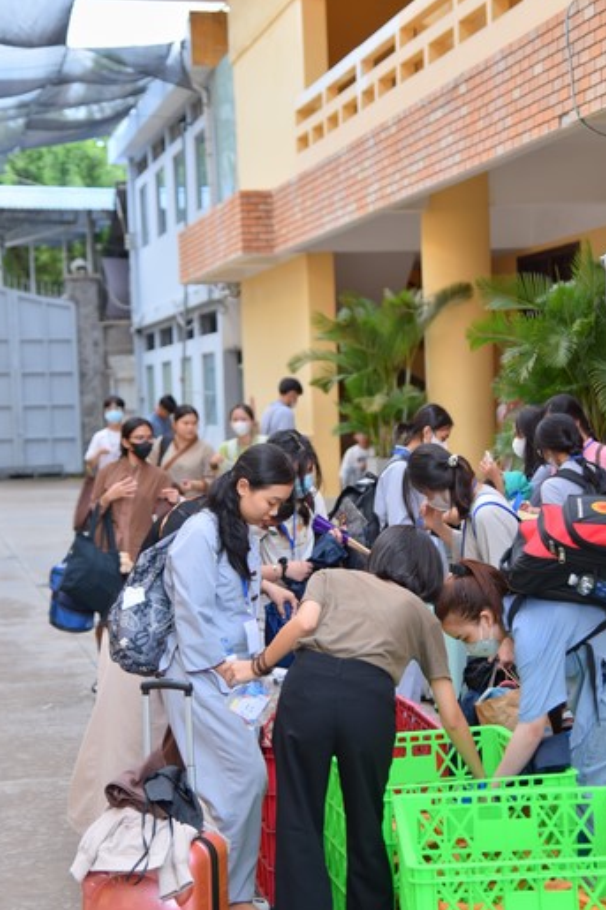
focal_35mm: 82
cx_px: 361
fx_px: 2072
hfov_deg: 16.6
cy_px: 449
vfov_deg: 24.8
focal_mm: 65
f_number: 4.5
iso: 100
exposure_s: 1/200
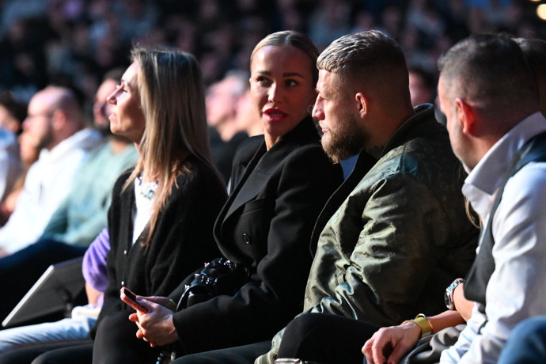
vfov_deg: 7.6
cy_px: 182
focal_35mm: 180
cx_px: 273
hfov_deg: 11.4
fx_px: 2730
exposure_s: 1/640
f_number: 2.8
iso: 10000
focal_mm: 120
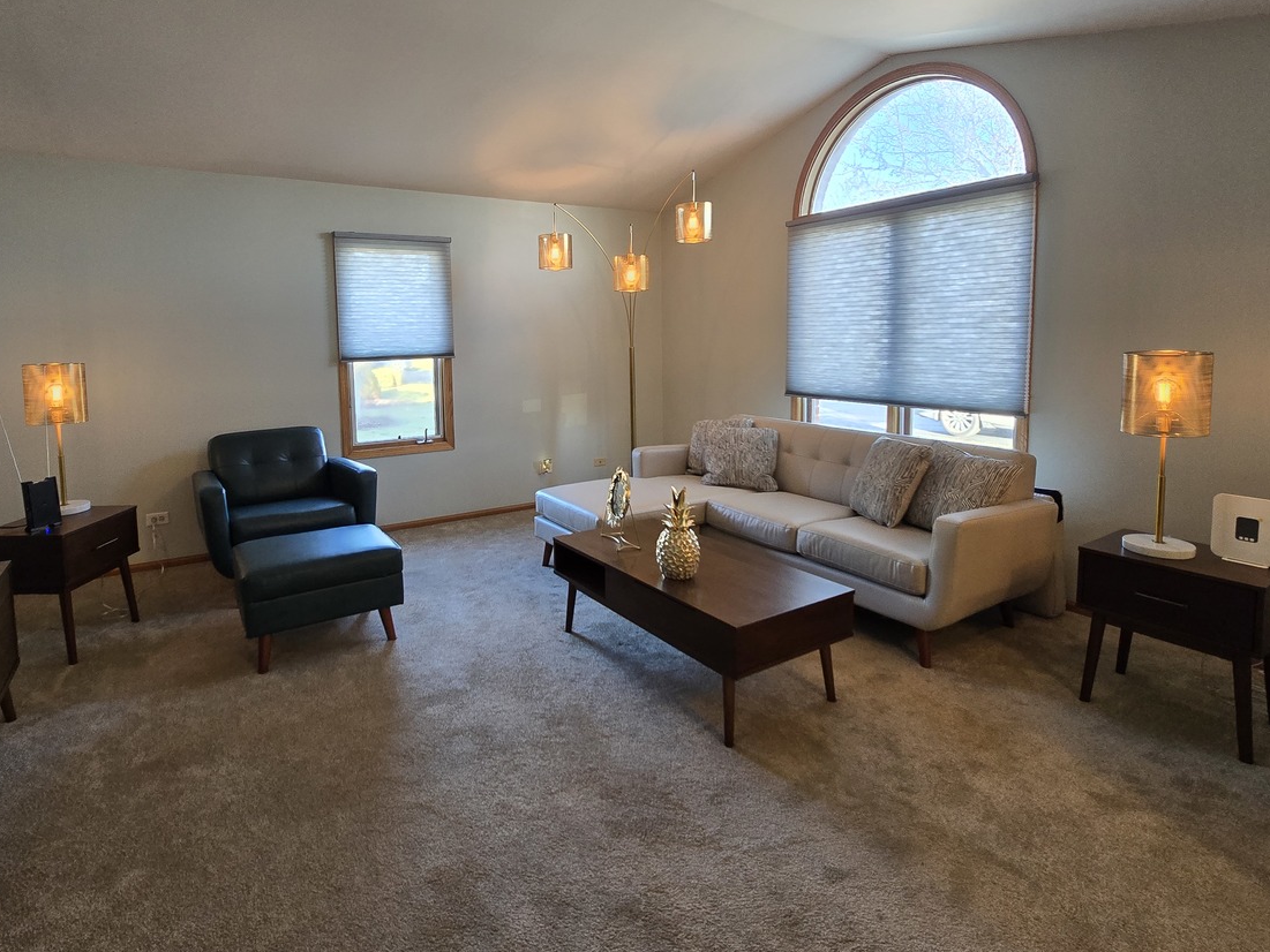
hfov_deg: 90.8
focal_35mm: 17
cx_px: 574
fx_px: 624
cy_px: 398
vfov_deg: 74.2
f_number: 2.2
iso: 250
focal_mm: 2.2
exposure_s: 1/60
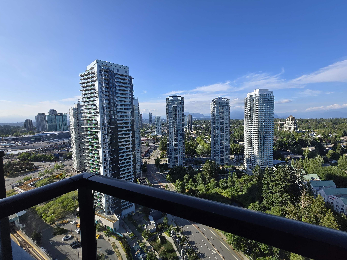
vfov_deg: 85.7
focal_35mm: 14
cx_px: 184
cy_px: 128
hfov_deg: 102.0
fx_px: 140
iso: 25
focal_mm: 1.7
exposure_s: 1/927
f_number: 2.2
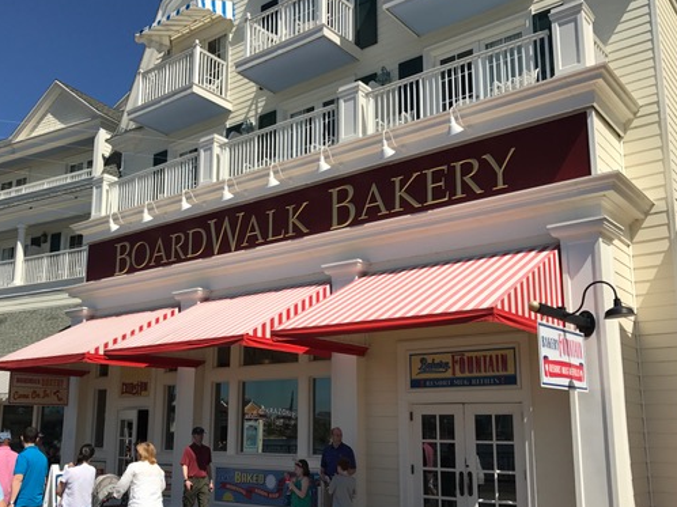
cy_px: 287
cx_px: 298
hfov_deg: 51.3
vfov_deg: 39.6
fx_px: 704
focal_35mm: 36
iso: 20
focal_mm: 3.99
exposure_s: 1/4367
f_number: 1.8
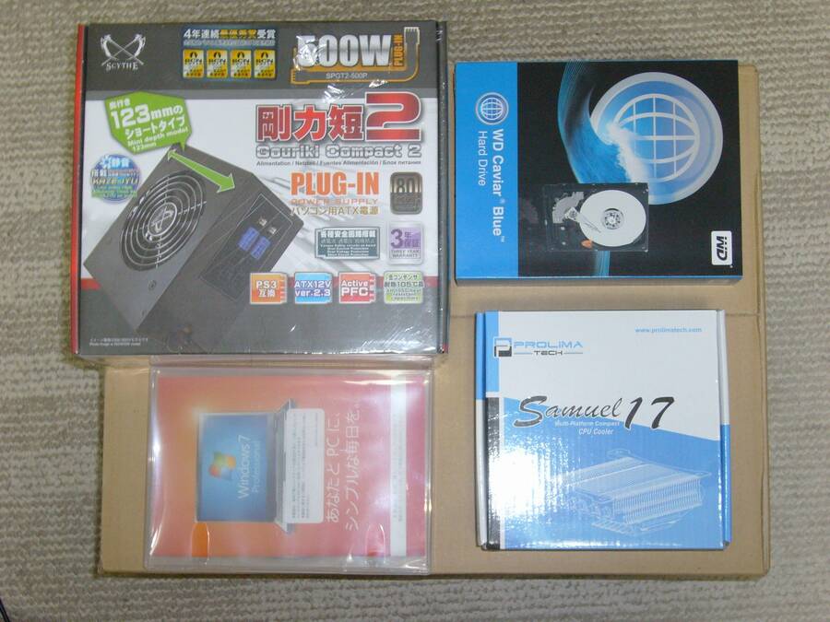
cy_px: 311
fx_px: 1319
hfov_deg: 34.9
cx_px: 415
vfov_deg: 26.6
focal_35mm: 55
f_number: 3.5
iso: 160
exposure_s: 1/8
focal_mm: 9.1
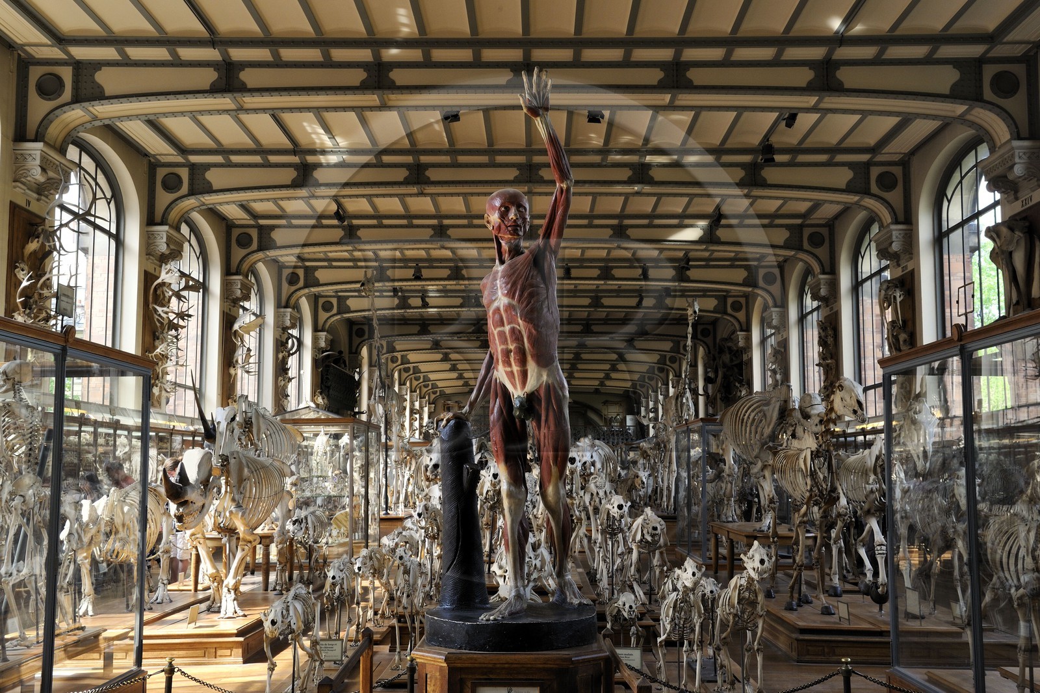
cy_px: 346
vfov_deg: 33.4
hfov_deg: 48.5
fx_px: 1155
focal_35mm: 40
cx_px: 520
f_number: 11
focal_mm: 40
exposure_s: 1/50
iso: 800
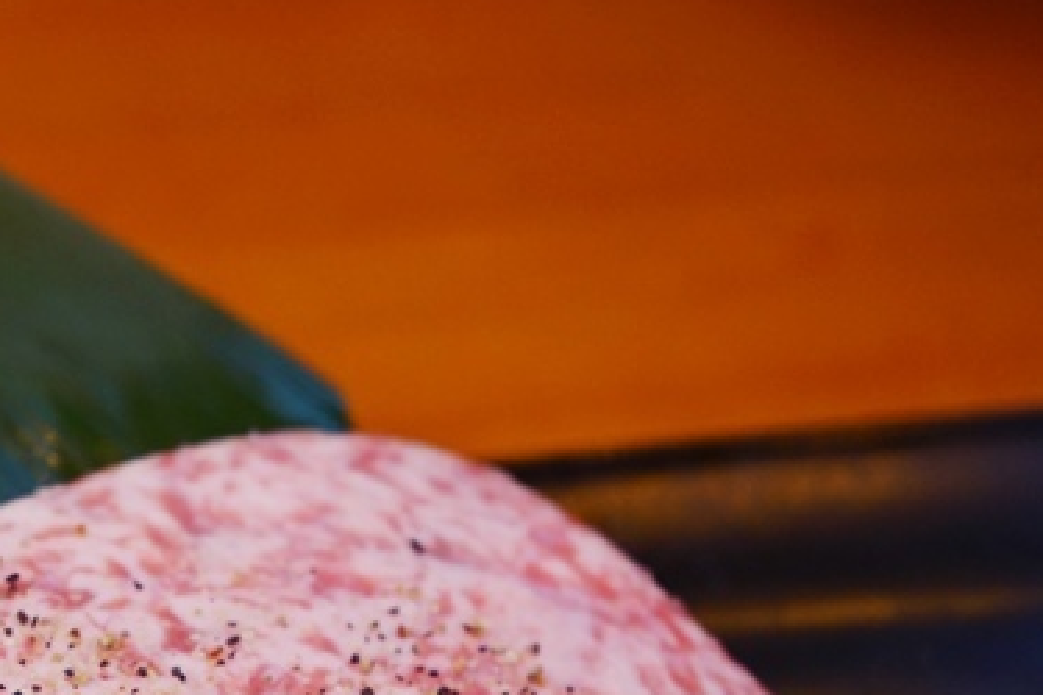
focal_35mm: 111
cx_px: 147
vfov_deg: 12.2
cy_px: 733
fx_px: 3216
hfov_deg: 18.2
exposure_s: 1/60
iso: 1000
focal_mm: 52
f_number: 4.5
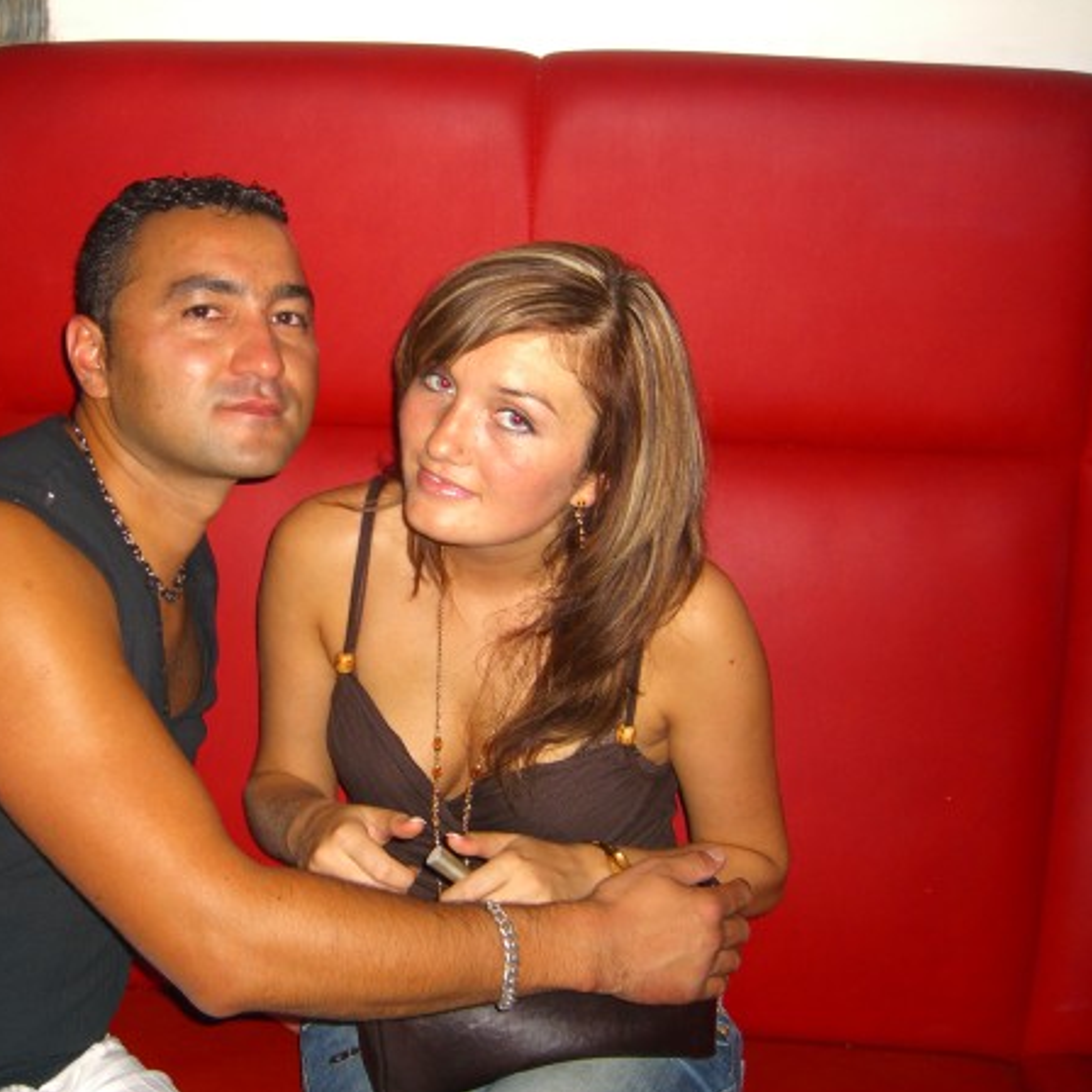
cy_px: 546
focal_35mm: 45
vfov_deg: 37.6
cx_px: 368
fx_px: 1606
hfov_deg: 37.2
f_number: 2.8
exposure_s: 1/60
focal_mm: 7.9
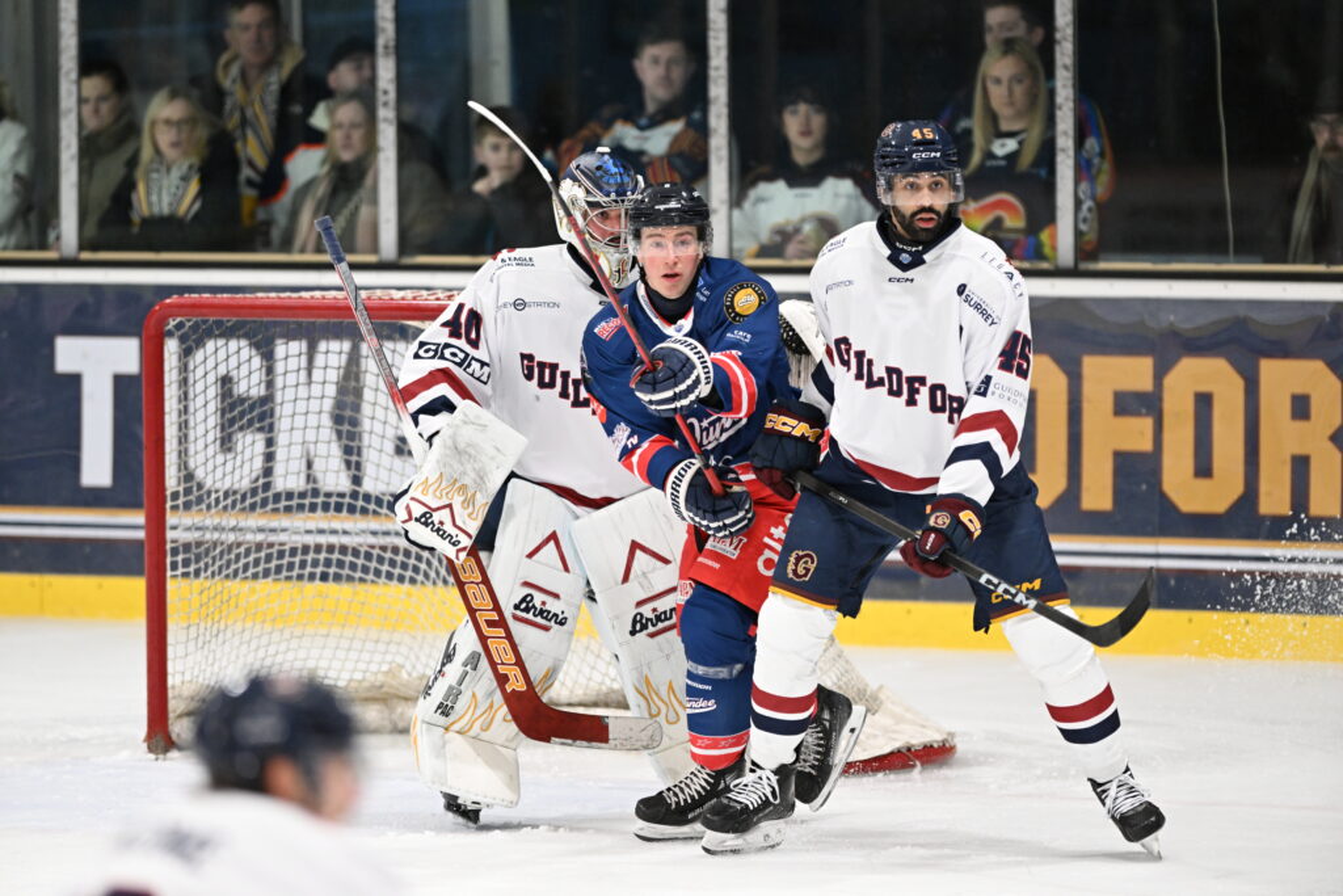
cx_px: 672
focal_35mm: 300
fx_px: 11192
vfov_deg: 4.6
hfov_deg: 6.9
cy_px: 448
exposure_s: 1/1600
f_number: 2.8
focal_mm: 300
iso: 4000
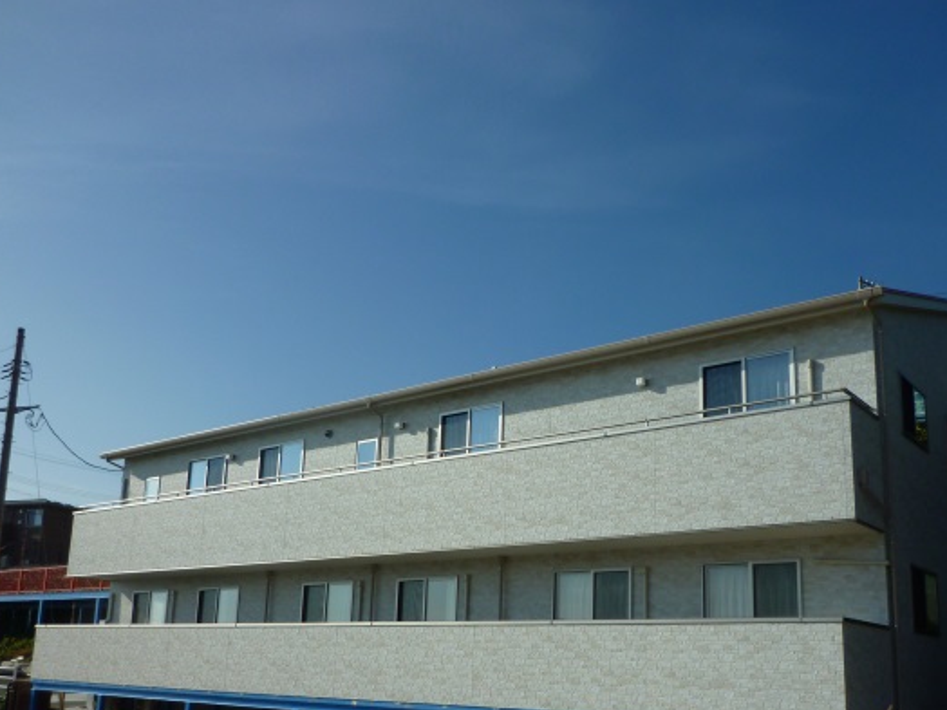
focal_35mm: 34
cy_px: 479
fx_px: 930
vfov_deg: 41.2
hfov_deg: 53.9
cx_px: 501
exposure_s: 1/800
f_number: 5
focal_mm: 4.4
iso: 80
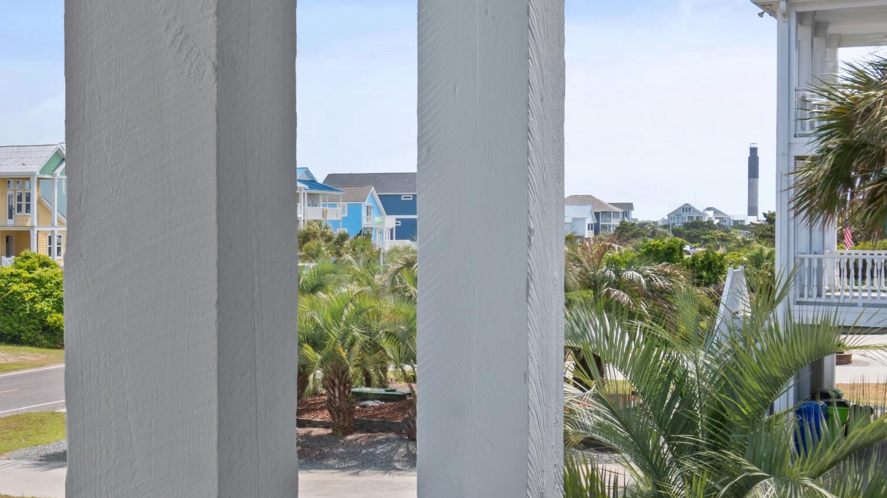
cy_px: 256
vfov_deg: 19.4
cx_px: 111
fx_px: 1458
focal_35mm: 62
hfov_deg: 32.4
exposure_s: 1/160
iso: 100
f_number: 6.3
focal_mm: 20
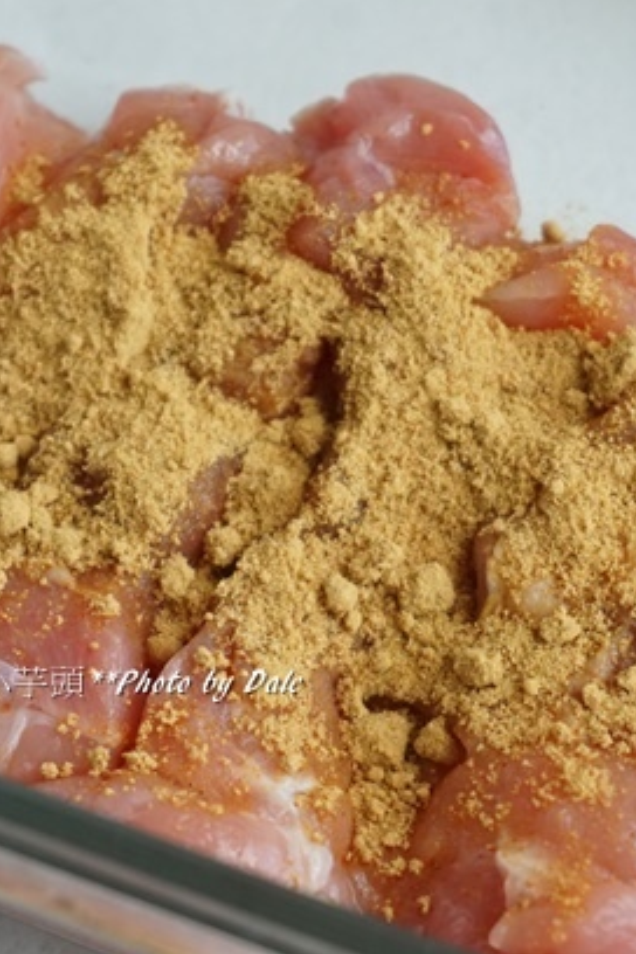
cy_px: 473
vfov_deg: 17.9
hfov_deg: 12.0
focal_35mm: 114
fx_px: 3021
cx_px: 374
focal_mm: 50
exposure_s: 1/80
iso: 1000
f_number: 5.6
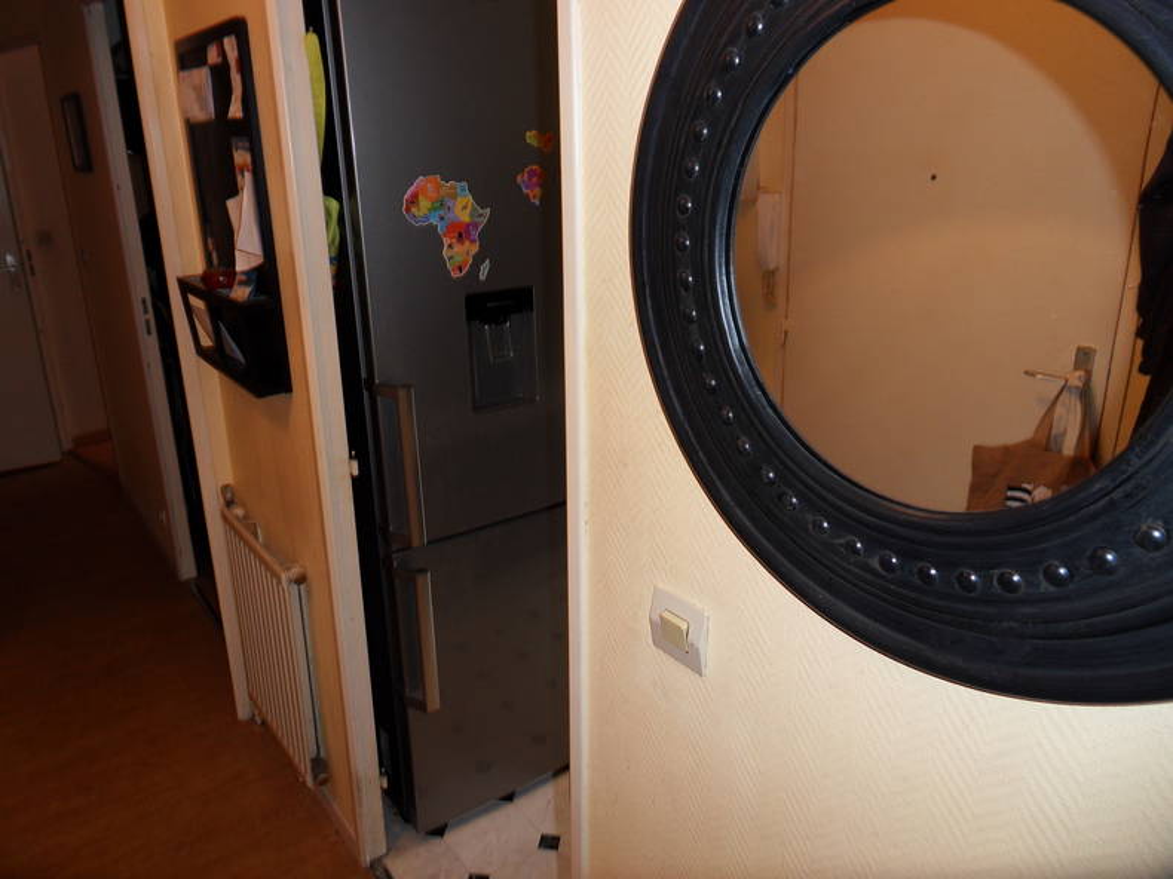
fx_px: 813
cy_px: 440
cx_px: 586
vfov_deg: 56.8
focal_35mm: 24
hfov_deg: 71.6
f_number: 3.3
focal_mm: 4.3
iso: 100
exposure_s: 1/30
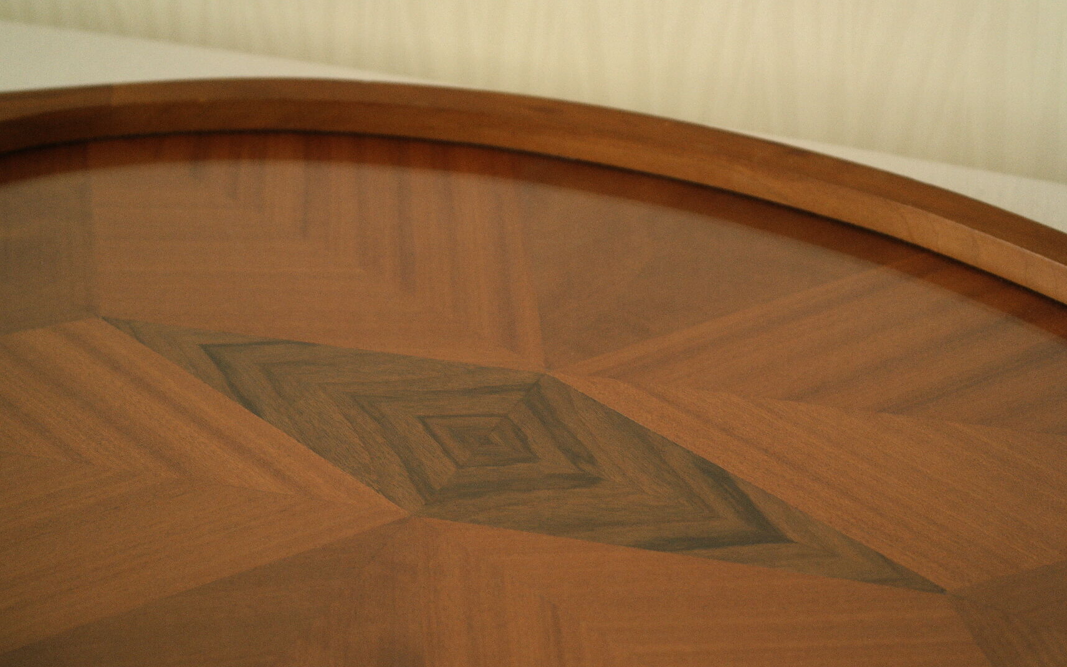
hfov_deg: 29.0
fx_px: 2065
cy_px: 357
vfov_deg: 18.3
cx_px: 538
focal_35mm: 71
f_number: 5.6
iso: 400
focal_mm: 45
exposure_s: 1/30
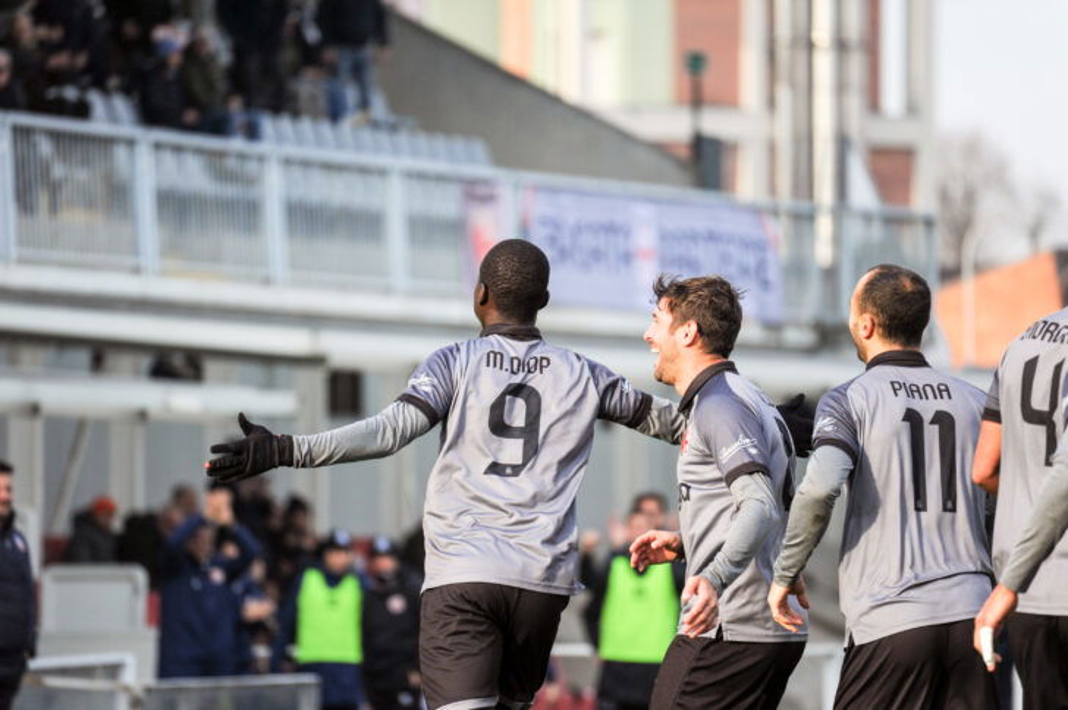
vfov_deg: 3.6
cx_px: 534
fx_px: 11263
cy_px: 355
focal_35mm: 380
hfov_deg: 5.4
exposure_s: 1/1000
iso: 640
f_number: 6.3
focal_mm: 380
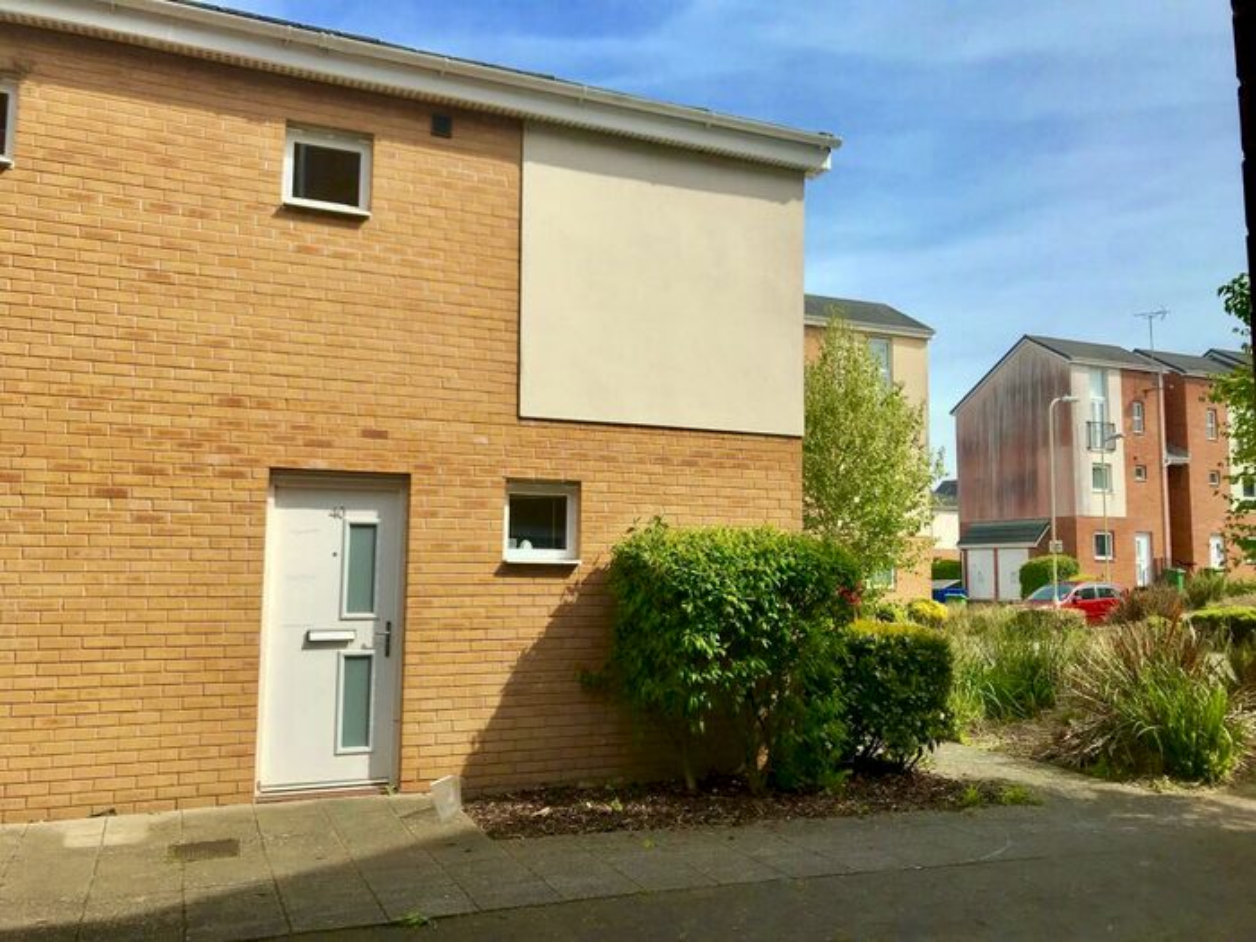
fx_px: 1016
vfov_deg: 49.7
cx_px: 628
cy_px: 471
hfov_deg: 63.4
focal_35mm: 28
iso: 20
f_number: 1.8
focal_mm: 3.99
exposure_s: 1/2817
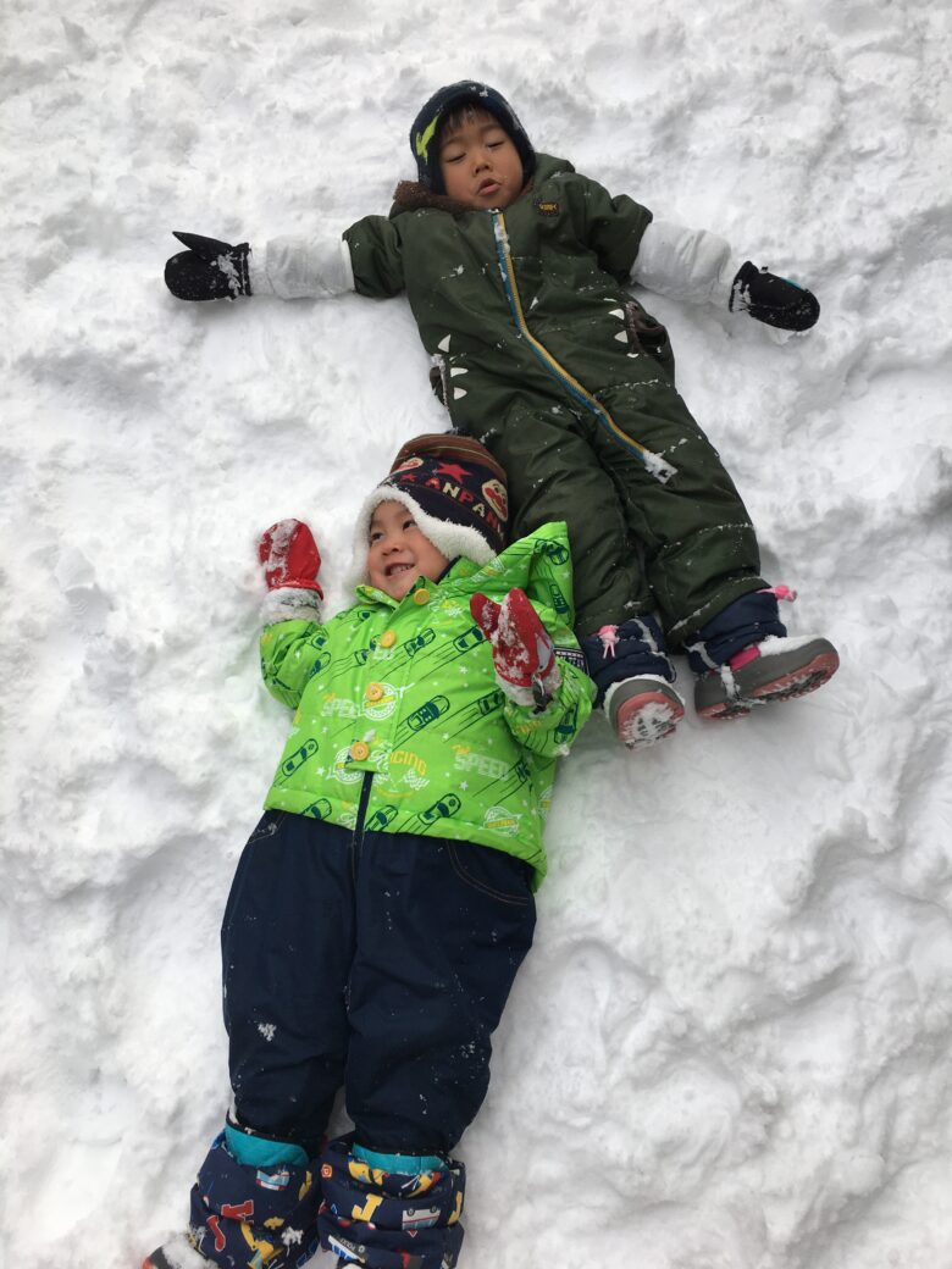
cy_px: 634
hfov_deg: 48.2
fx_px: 1063
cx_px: 476
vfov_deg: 61.7
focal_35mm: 29
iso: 25
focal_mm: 4.15
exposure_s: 1/1166
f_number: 2.2
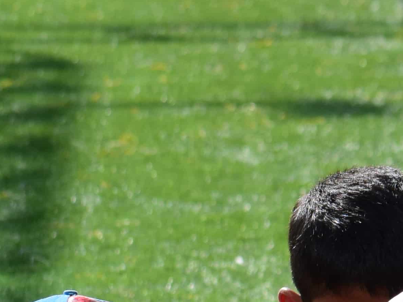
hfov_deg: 2.9
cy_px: 534
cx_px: 646
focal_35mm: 674
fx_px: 7848
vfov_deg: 2.2
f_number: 6.3
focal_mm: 92
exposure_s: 1/1000
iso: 280
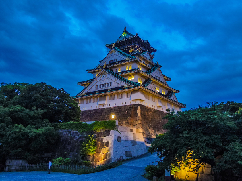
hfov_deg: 61.7
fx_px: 203
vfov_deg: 48.2
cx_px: 121
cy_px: 90
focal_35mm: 29
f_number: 3.2
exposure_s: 1/20
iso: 800
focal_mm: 6.4
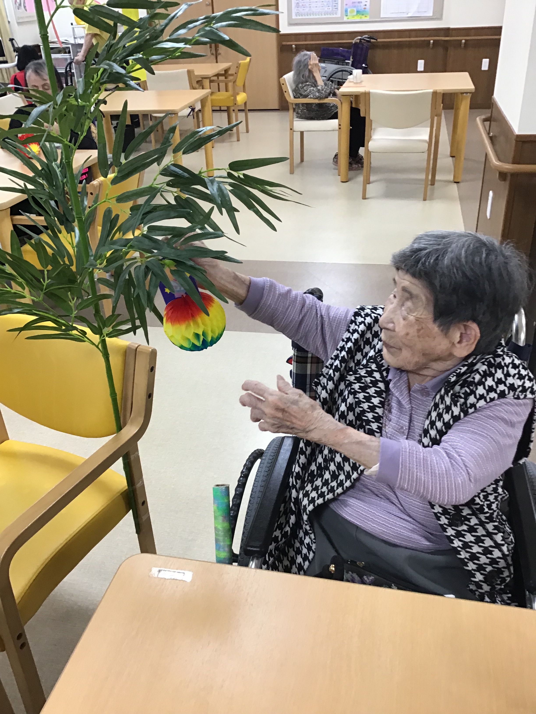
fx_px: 640
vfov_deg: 58.4
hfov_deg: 45.4
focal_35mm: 31
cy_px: 357
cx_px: 268
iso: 80
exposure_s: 1/30
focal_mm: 3.3
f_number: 2.4
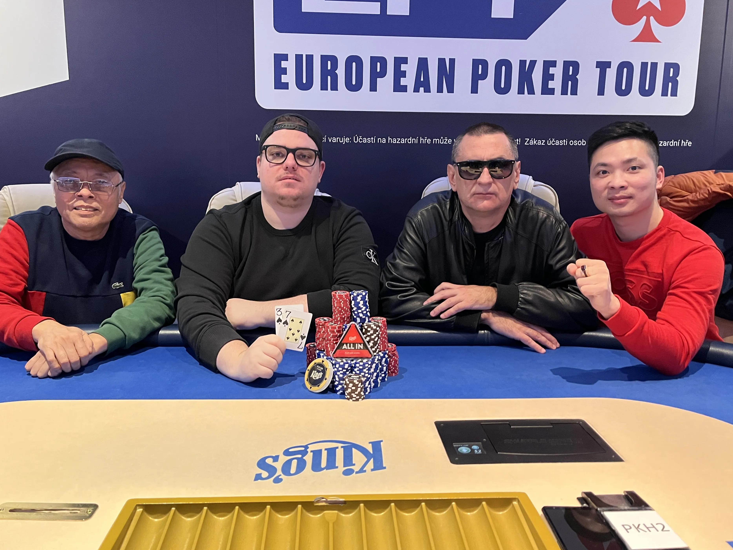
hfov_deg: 63.4
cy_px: 261
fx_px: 593
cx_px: 354
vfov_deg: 49.7
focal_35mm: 28
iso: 500
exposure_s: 1/33
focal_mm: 5.1
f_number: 1.6
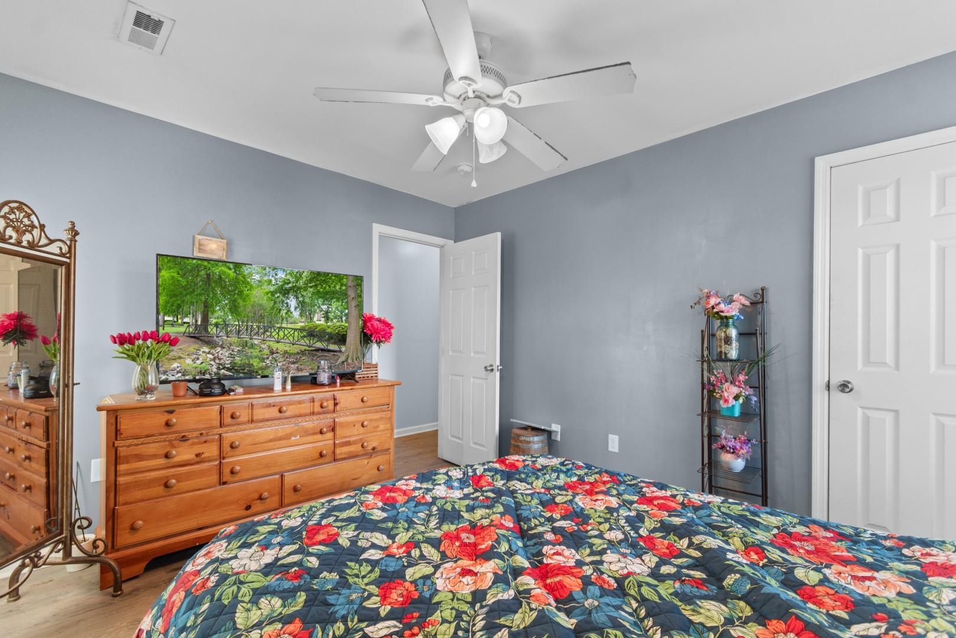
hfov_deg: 100.4
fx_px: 398
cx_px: 478
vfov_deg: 77.3
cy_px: 319
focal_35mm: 15
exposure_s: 3
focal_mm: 10
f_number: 4.5
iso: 100
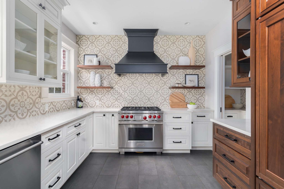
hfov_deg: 93.3
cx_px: 142
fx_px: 134
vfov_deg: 70.4
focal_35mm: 17
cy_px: 94
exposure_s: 1.3
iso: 640
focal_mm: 17
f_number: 7.1
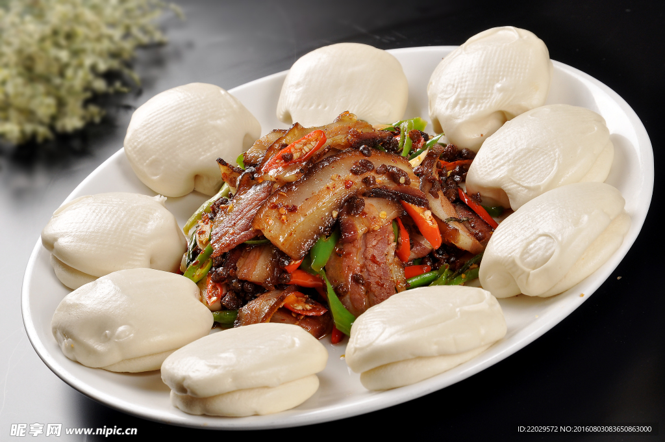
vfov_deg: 12.6
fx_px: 1992
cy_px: 221
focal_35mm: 108
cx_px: 332
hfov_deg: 18.9
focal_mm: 72
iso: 200
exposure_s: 1/125
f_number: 13
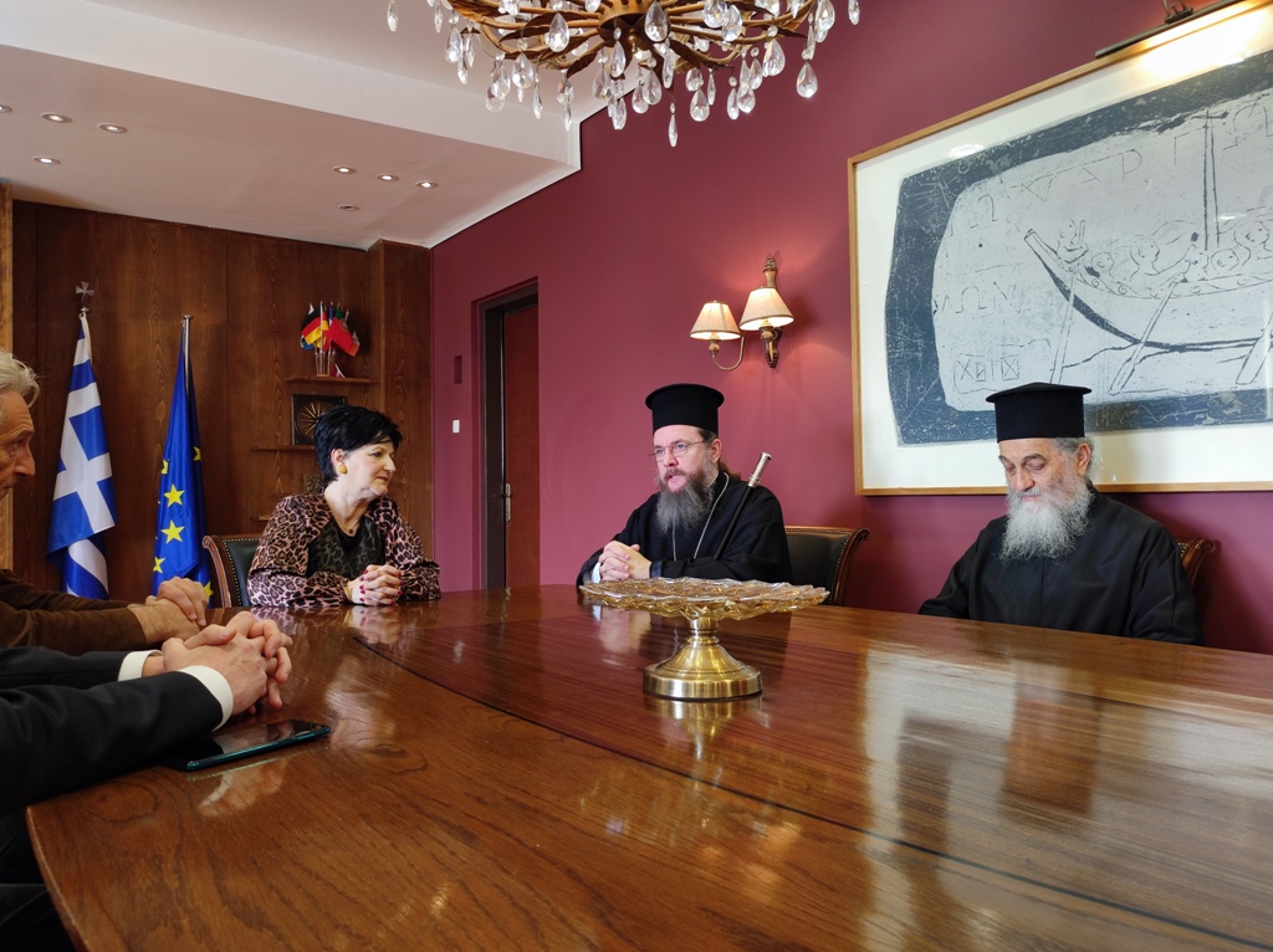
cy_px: 476
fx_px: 919
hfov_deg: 69.4
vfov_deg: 54.8
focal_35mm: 25
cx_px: 636
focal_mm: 4.7
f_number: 1.79
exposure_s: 1/60
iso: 384
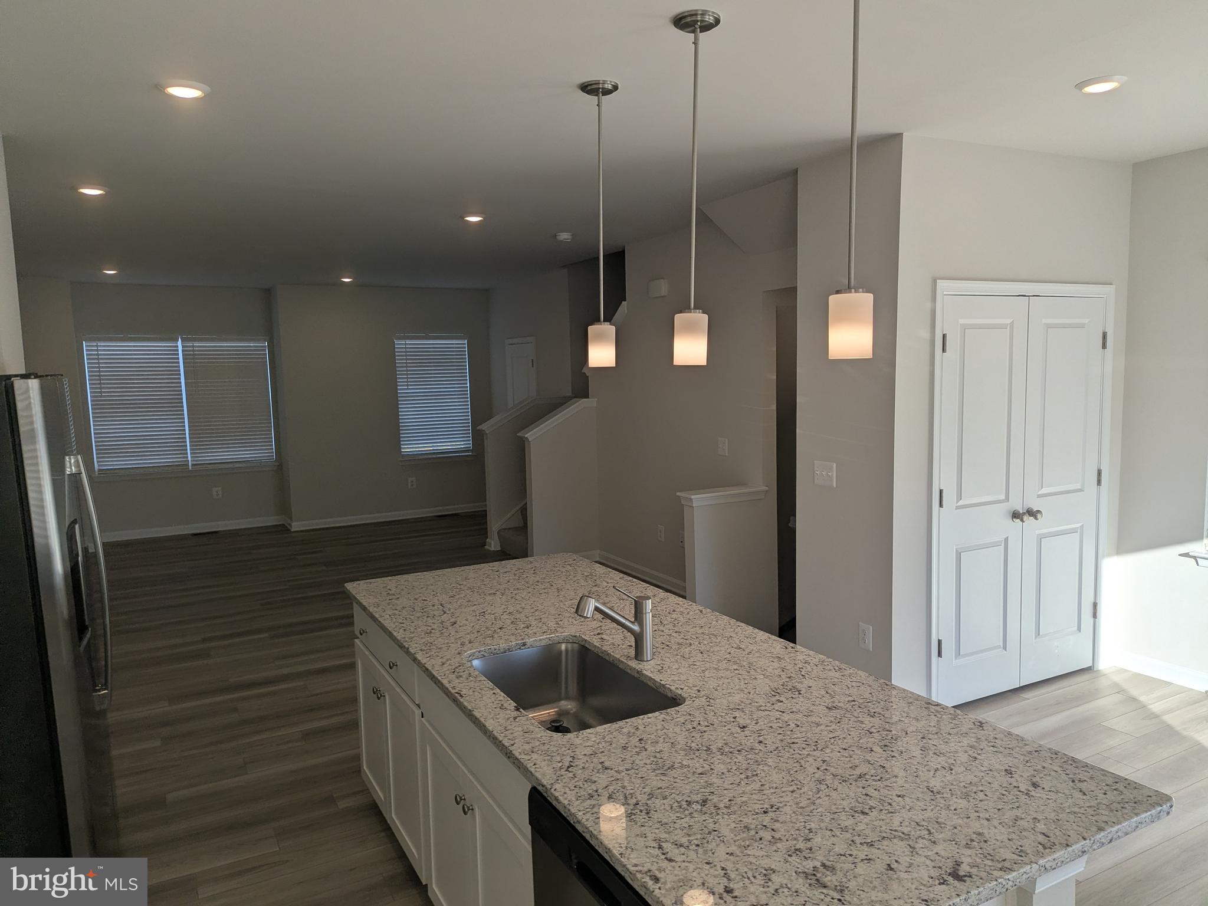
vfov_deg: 56.8
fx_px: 838
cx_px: 604
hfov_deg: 71.6
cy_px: 453
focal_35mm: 24
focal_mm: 6.81
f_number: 1.85
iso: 44
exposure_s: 1/699
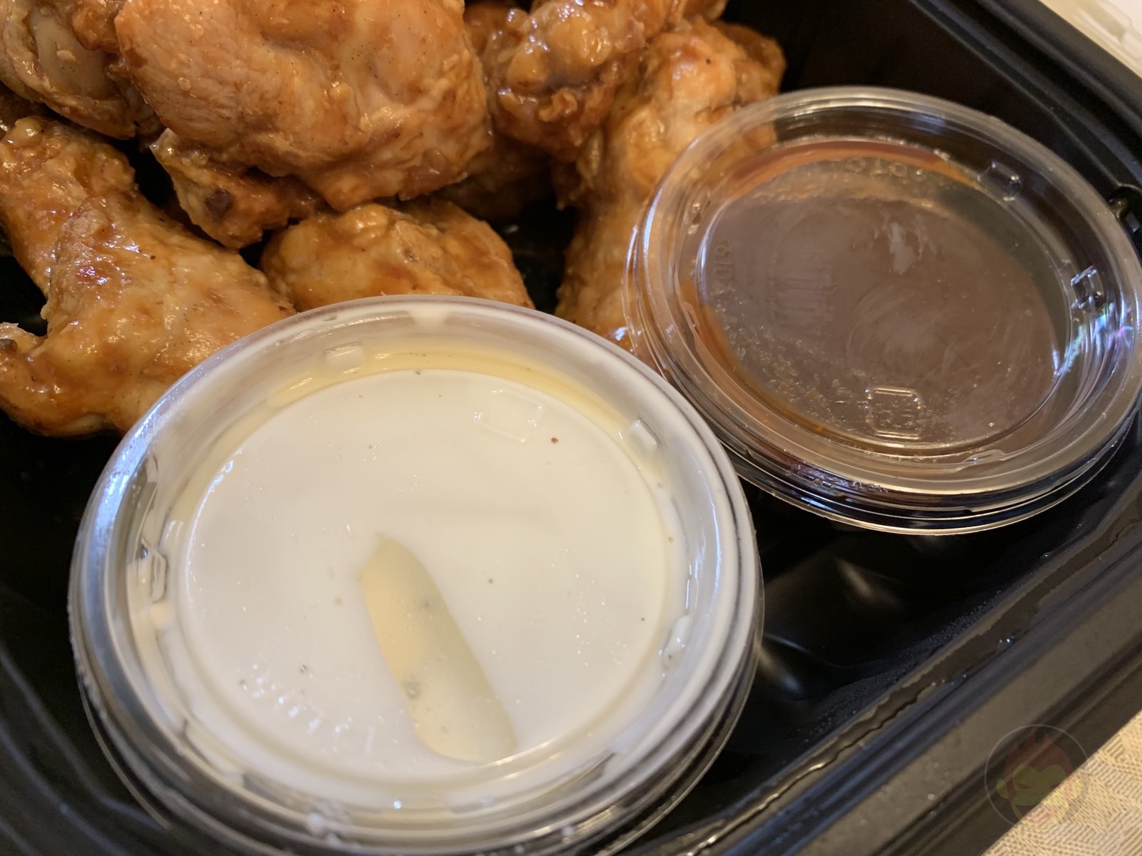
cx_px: 571
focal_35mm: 26
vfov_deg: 53.1
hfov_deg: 67.3
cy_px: 428
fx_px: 858
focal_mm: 4.25
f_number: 1.8
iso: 125
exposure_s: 1/50
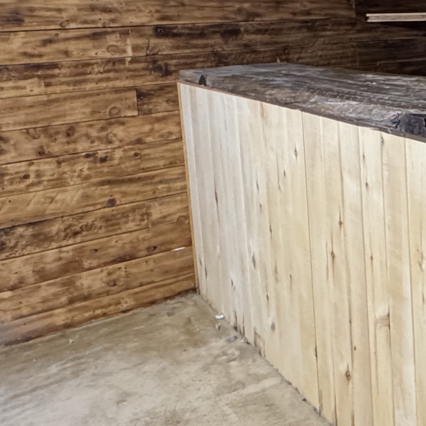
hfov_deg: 31.4
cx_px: 468
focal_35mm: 48
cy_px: 97
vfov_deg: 34.5
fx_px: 668
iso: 640
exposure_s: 1/60
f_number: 2.2
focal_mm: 2.22
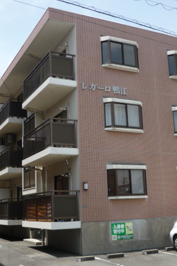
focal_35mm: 46
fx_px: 340
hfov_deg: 29.2
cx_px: 96
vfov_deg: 42.8
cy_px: 133
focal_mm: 5.5
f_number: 2.8
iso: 100
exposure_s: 1/1000
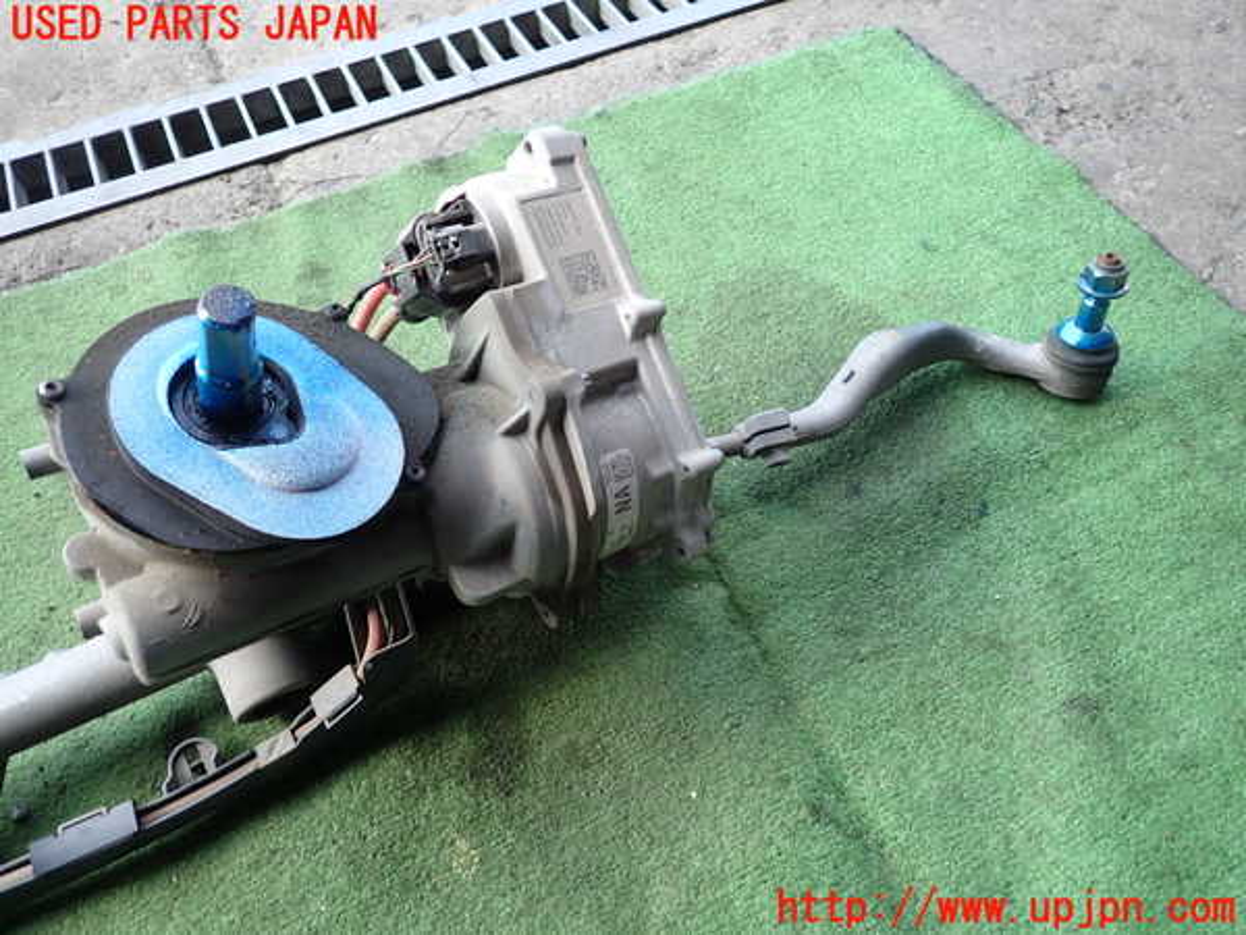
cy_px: 468
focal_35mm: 25
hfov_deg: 69.4
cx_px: 623
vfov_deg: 54.9
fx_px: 900
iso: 100
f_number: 2
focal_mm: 4.5
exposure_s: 1/160
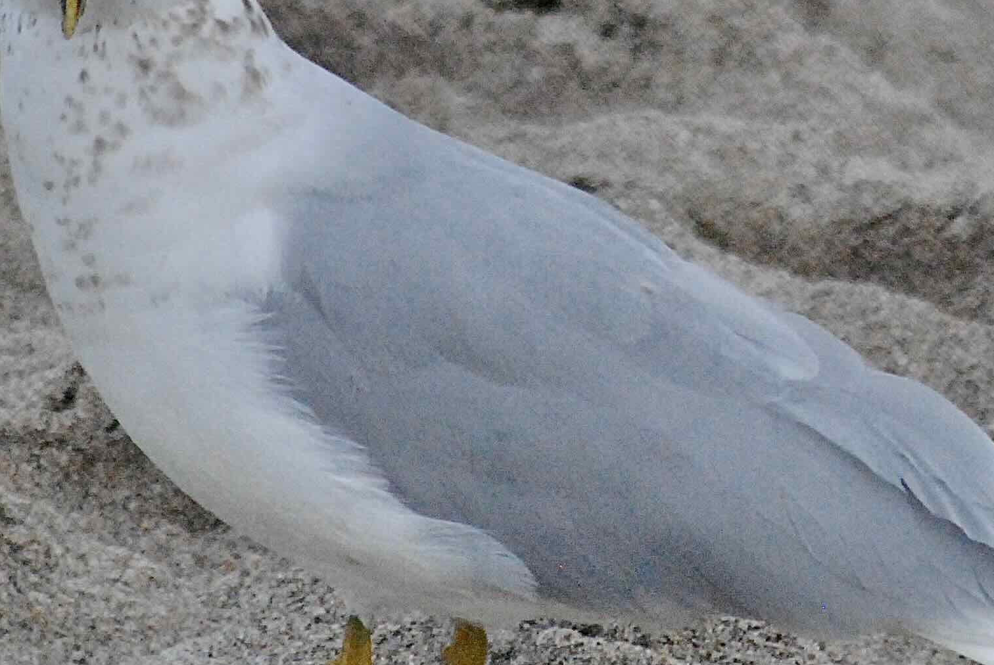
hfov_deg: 2.5
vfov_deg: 1.7
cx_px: 566
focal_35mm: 809
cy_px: 365
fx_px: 22363
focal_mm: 300
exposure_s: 1/4000
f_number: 8
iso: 1600
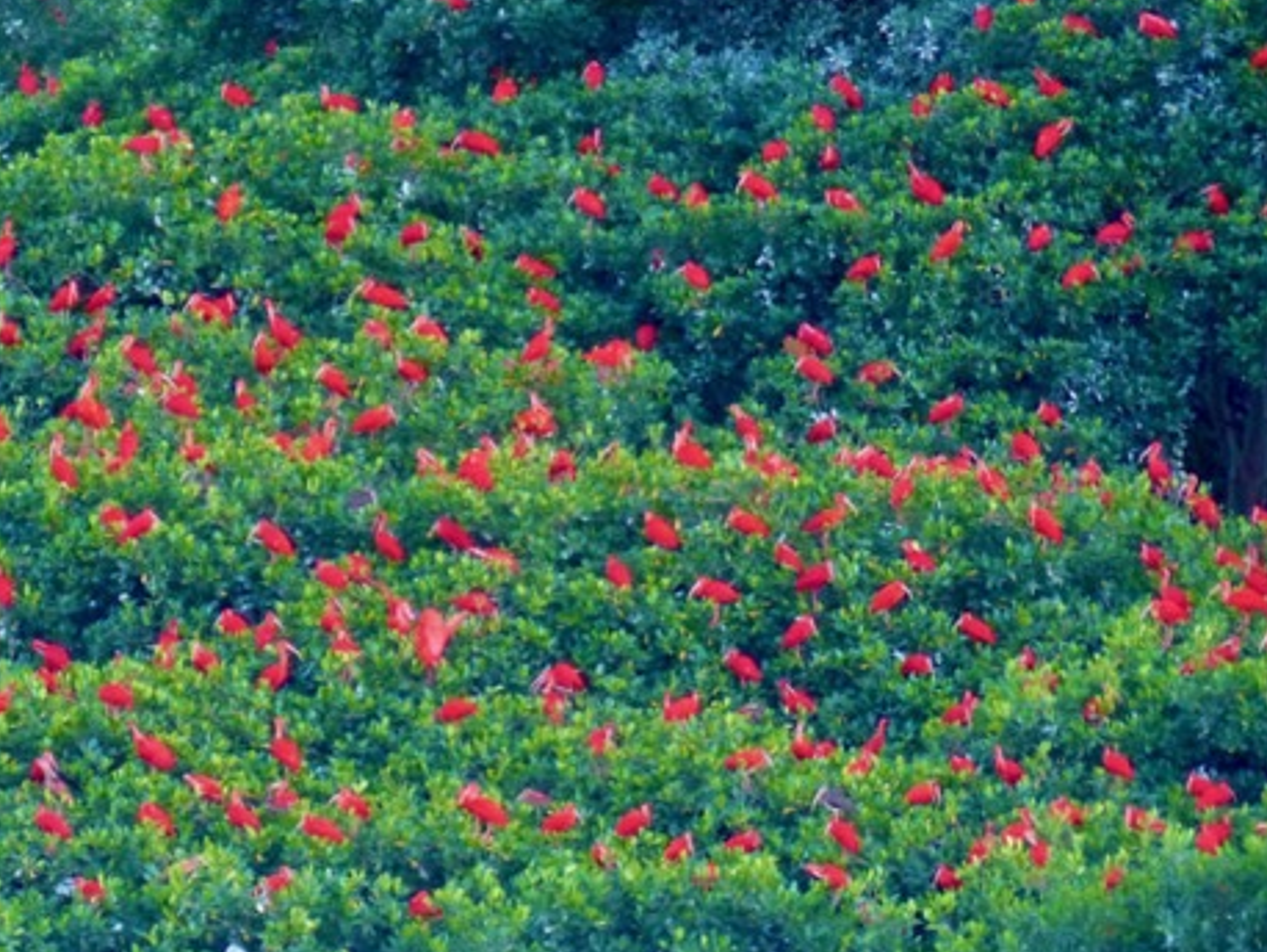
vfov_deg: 2.2
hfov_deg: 3.0
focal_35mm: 662
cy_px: 437
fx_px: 24243
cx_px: 177
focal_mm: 68.1
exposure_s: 1/80
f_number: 2.8
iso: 400
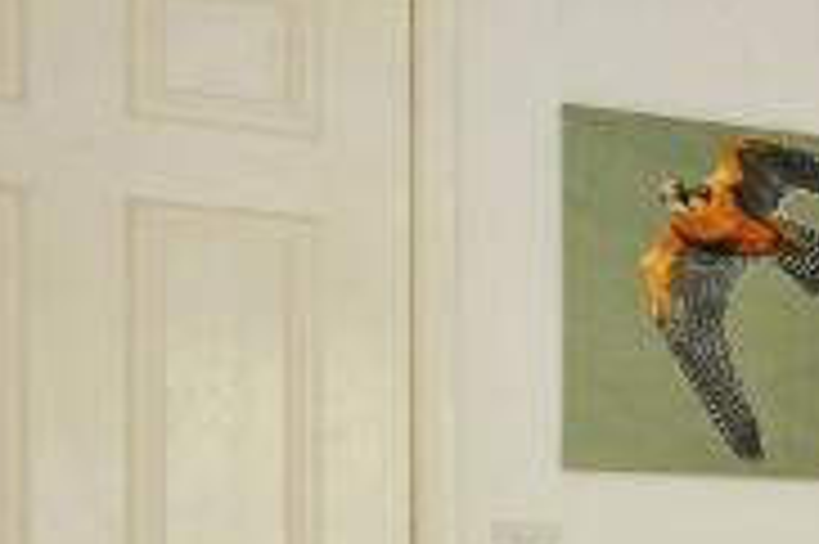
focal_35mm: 90
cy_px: 735
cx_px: 1534
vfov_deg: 14.4
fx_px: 2046
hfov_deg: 17.6
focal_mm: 16
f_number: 11
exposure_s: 1/40
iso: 2000
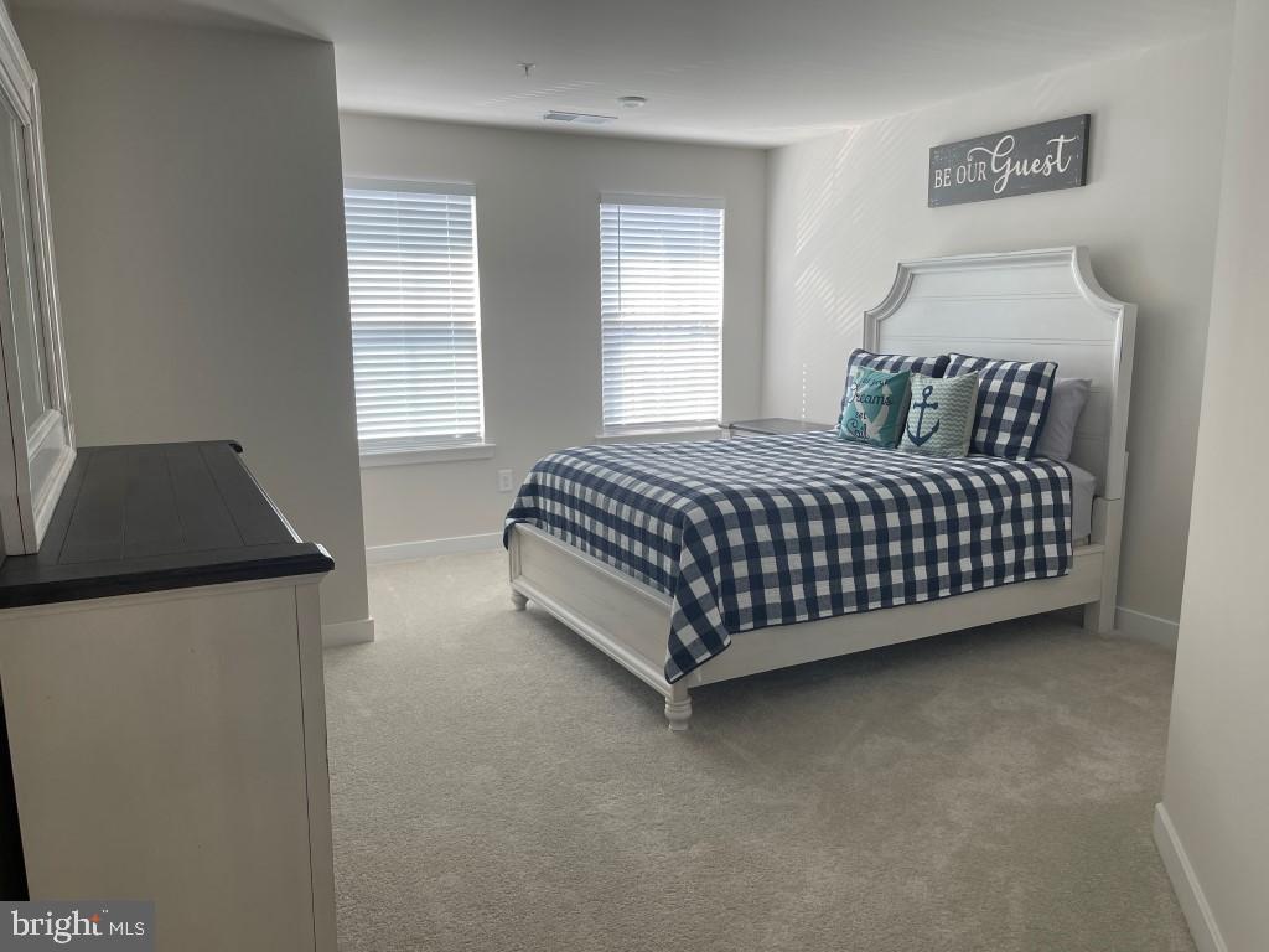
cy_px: 476
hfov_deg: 69.4
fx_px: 916
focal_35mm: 25
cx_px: 634
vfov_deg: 54.9
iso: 64
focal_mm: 5.1
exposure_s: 1/120
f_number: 1.6
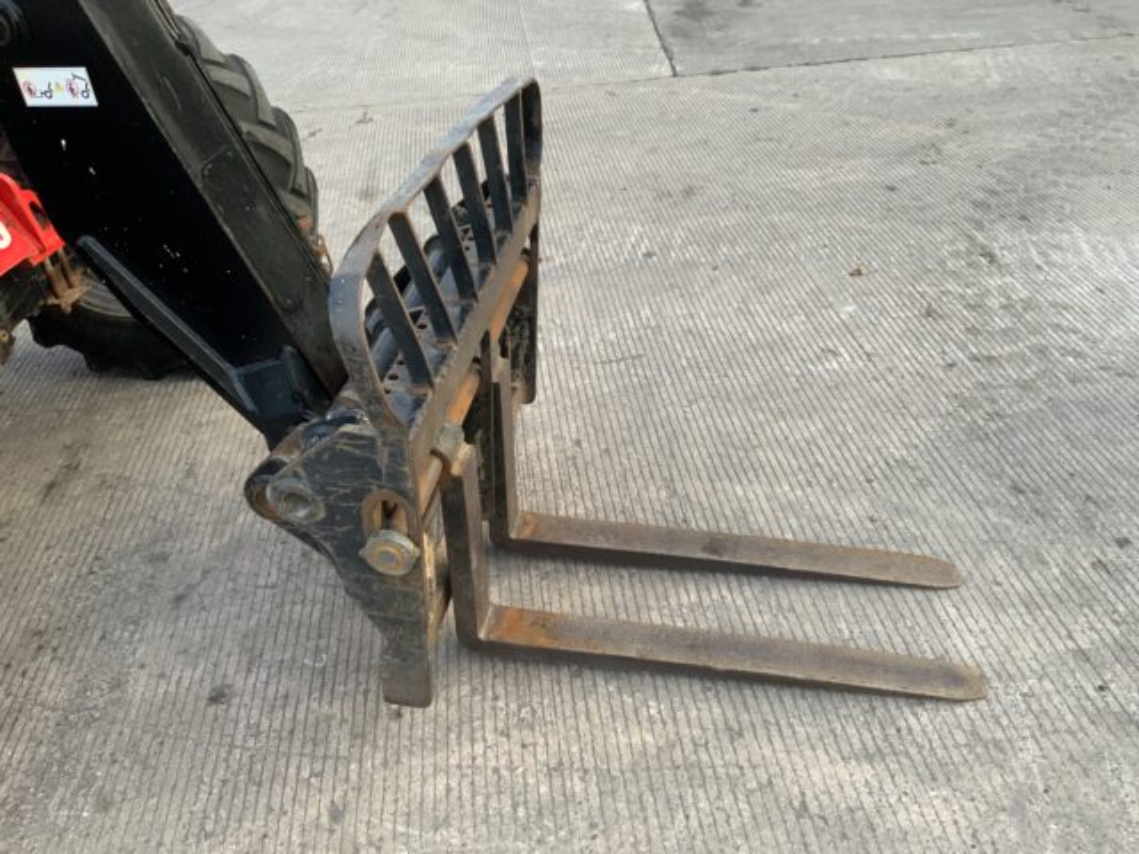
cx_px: 570
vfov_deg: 48.2
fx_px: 954
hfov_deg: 61.7
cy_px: 427
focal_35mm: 29
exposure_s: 1/98
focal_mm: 3
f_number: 1.8
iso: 64
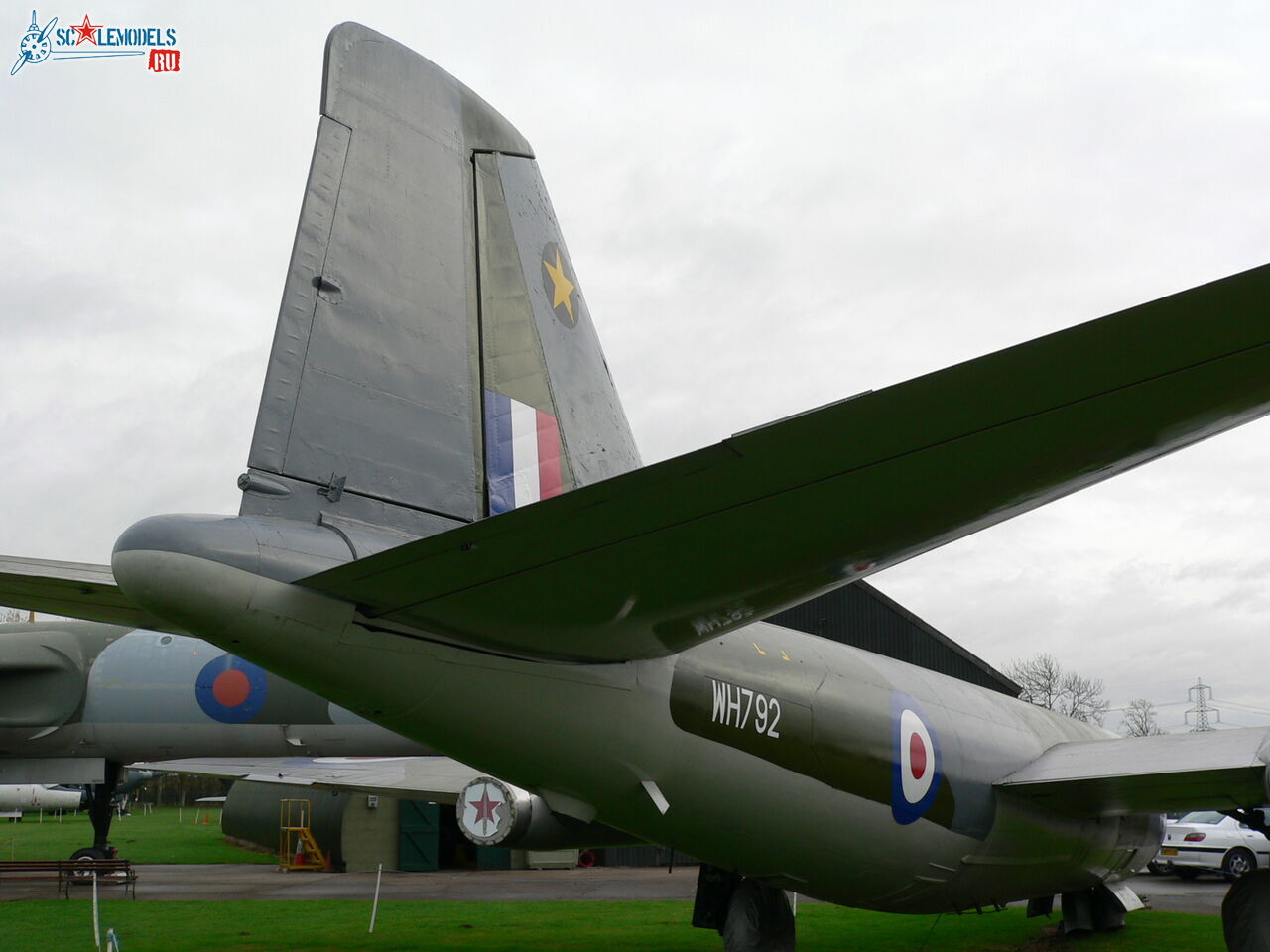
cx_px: 635
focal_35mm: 42
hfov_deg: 44.8
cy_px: 476
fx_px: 1541
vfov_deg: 34.3
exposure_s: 1/320
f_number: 4
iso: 80
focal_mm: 7
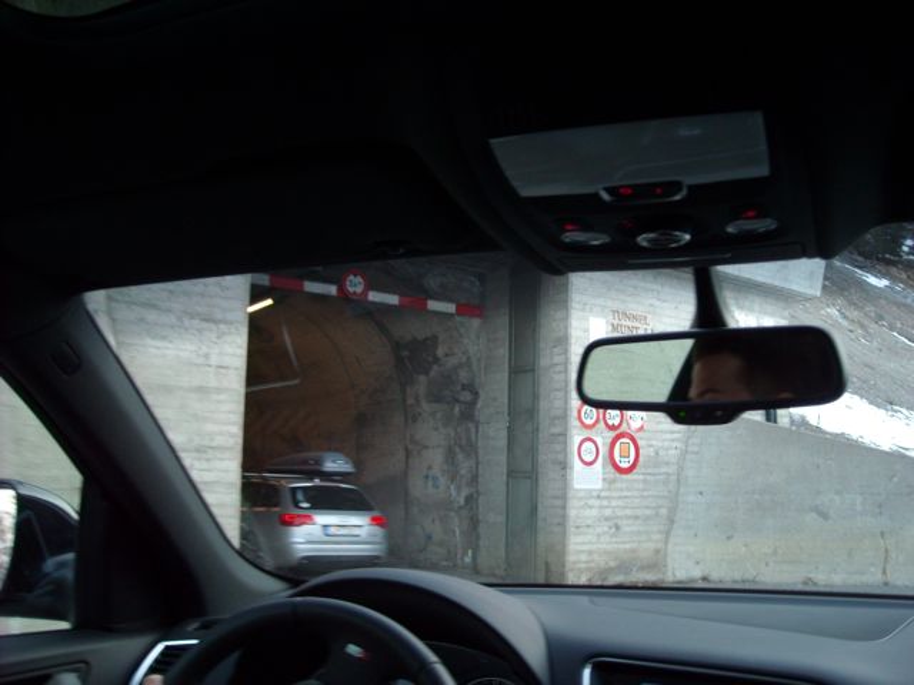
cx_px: 457
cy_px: 342
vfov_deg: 40.7
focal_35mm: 35
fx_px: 924
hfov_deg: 52.6
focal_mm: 5.7
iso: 175
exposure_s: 1/60
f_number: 2.8
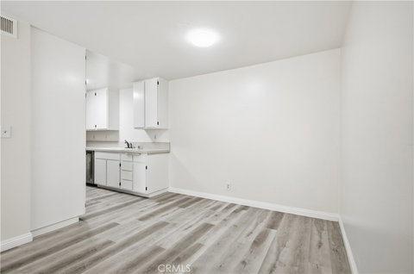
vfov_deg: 77.1
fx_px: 172
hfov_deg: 100.5
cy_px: 137
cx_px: 207
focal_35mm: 15
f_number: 8
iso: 250
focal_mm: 10
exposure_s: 1/250
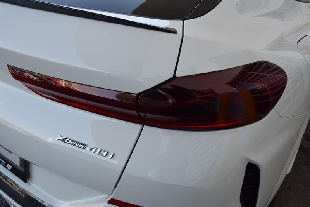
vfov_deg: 43.6
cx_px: 155
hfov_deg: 61.9
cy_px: 104
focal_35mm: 30
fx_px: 258
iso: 200
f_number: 6.3
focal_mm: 20
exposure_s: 1/160
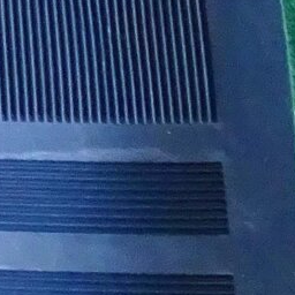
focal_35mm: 283
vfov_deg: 5.8
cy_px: -539
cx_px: -936
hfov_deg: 5.3
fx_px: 2729
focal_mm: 5.43
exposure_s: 1/40
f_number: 4
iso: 500
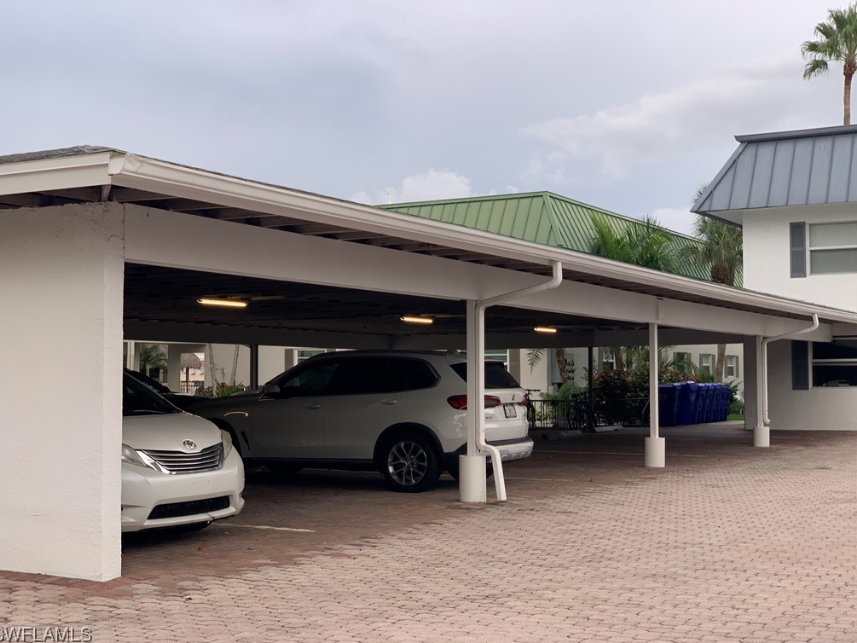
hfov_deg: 36.2
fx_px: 1312
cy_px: 326
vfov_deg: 27.5
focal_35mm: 53
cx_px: 424
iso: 16
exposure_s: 1/69
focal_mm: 6
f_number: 2.4
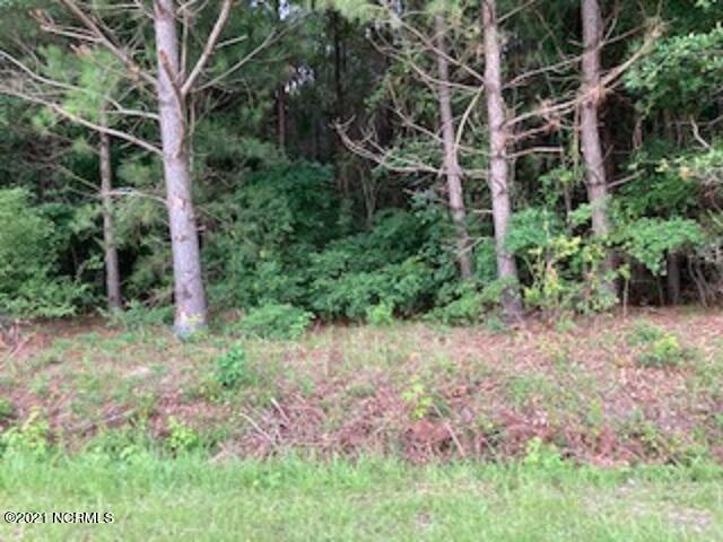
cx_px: 362
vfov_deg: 49.7
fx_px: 585
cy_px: 271
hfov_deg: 63.4
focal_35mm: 28
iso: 80
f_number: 1.8
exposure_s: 1/121
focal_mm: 3.99
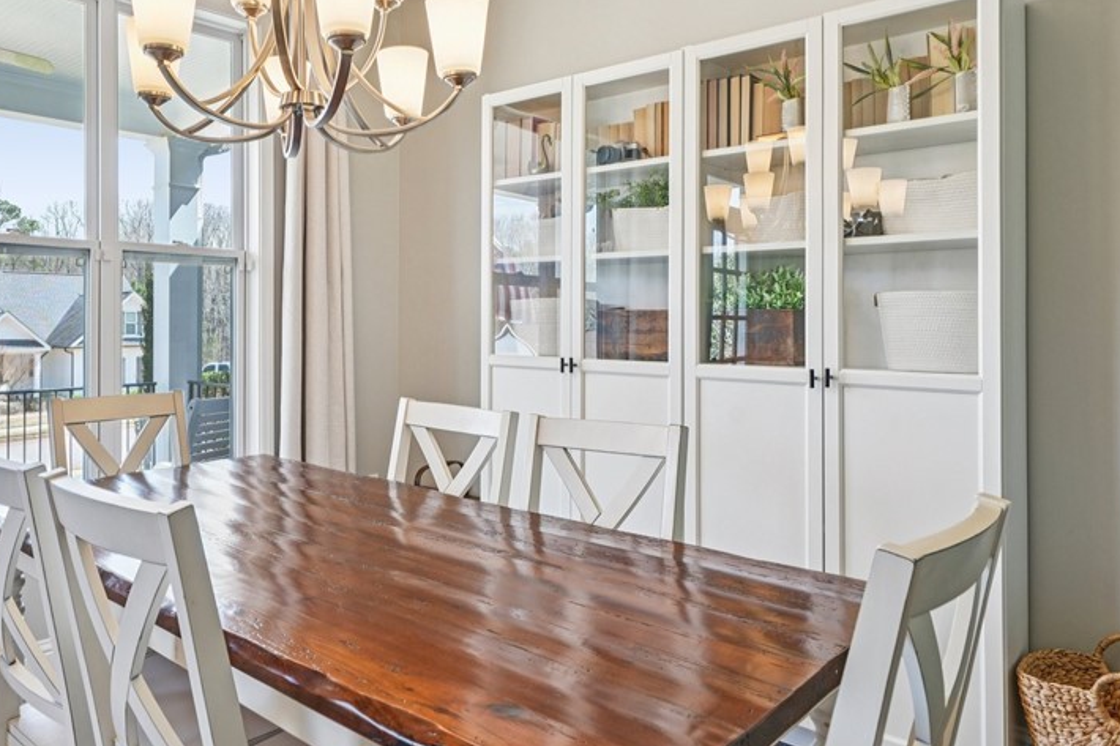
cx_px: 407
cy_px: 308
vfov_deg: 49.3
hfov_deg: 68.1
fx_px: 809
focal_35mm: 26
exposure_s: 1/6
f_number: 8
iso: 400
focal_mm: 17
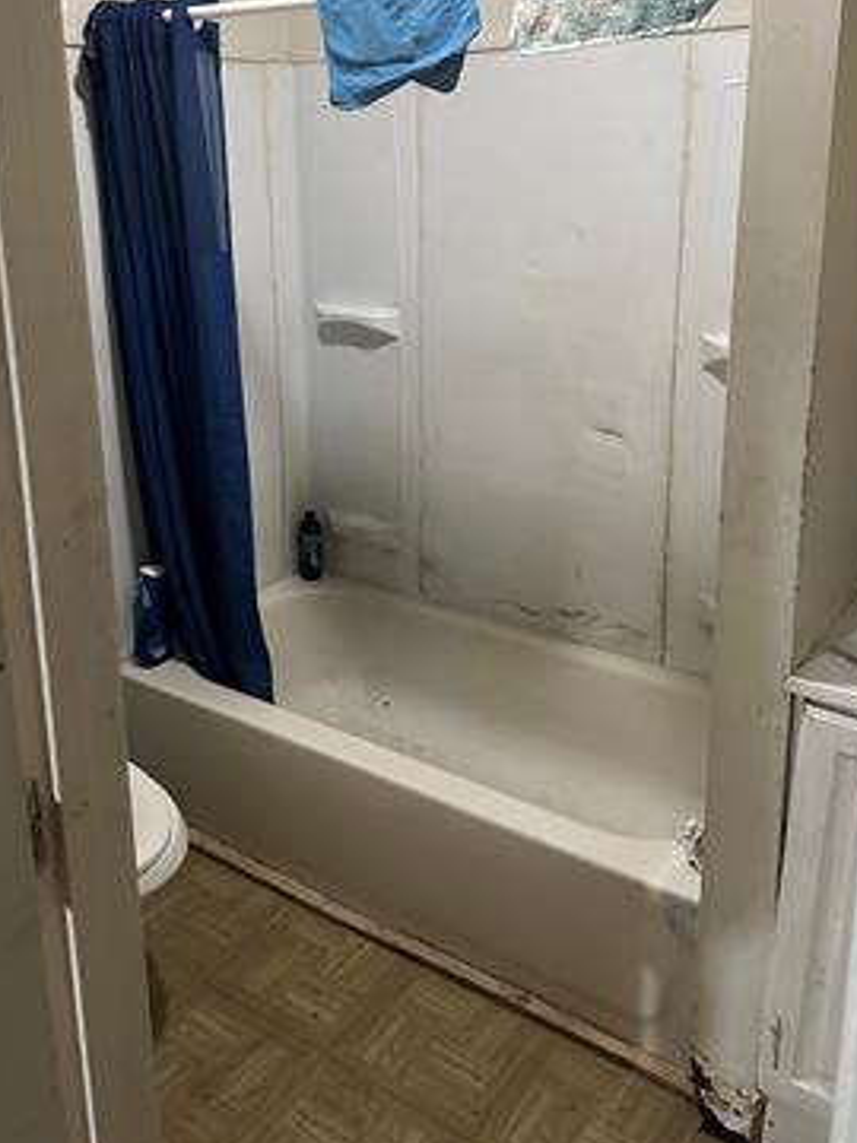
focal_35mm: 32
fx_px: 1056
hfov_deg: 44.1
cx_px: 406
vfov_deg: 56.1
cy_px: 425
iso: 1000
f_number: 1.78
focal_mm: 6.86
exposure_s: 1/40
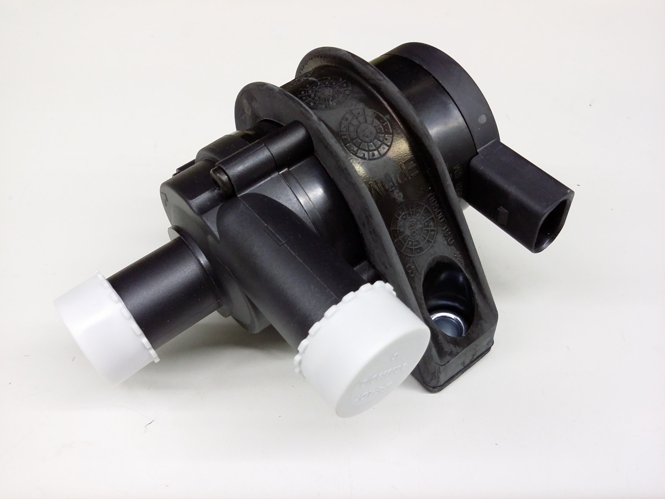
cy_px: 250
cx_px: 332
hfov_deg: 56.8
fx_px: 615
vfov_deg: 44.2
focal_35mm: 32
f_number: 2.4
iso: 160
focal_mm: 3.4
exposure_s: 1/15
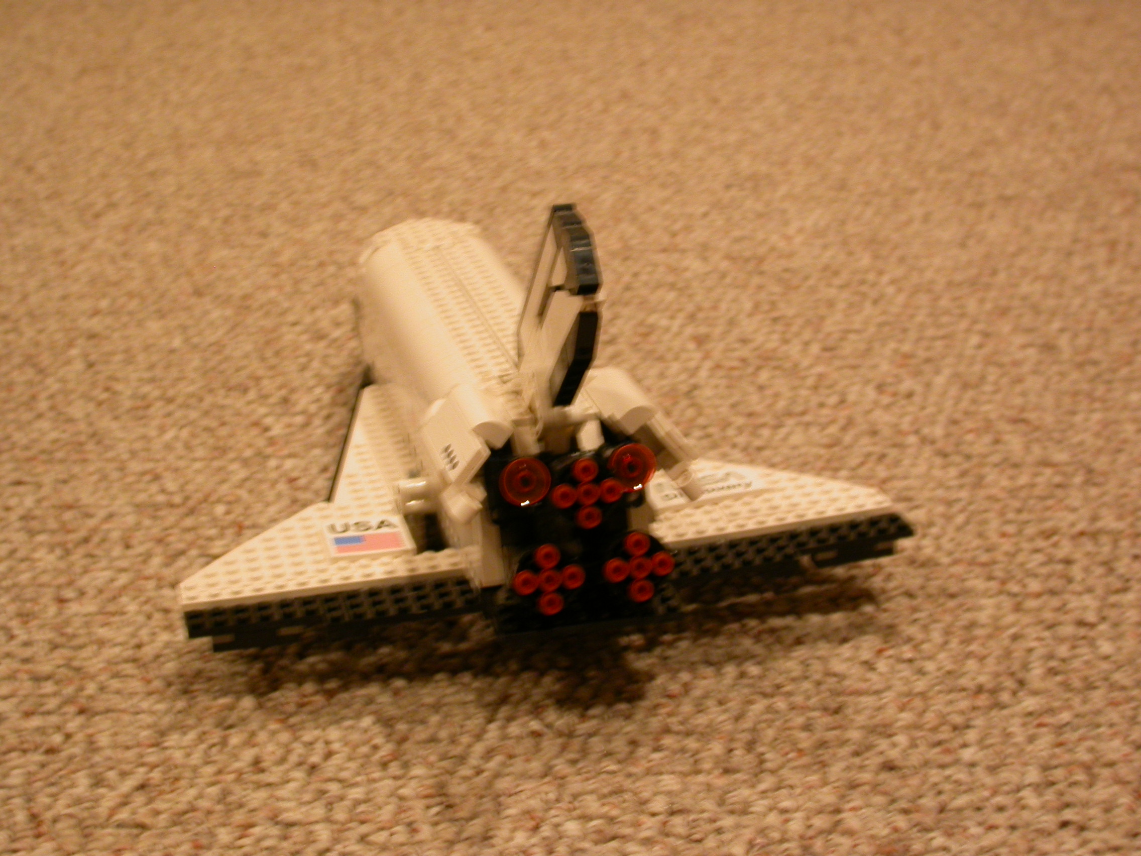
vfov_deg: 22.6
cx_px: 570
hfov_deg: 29.8
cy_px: 428
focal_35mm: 65
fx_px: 2143
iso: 100
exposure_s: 1/11.7
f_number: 3.2
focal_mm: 13.5
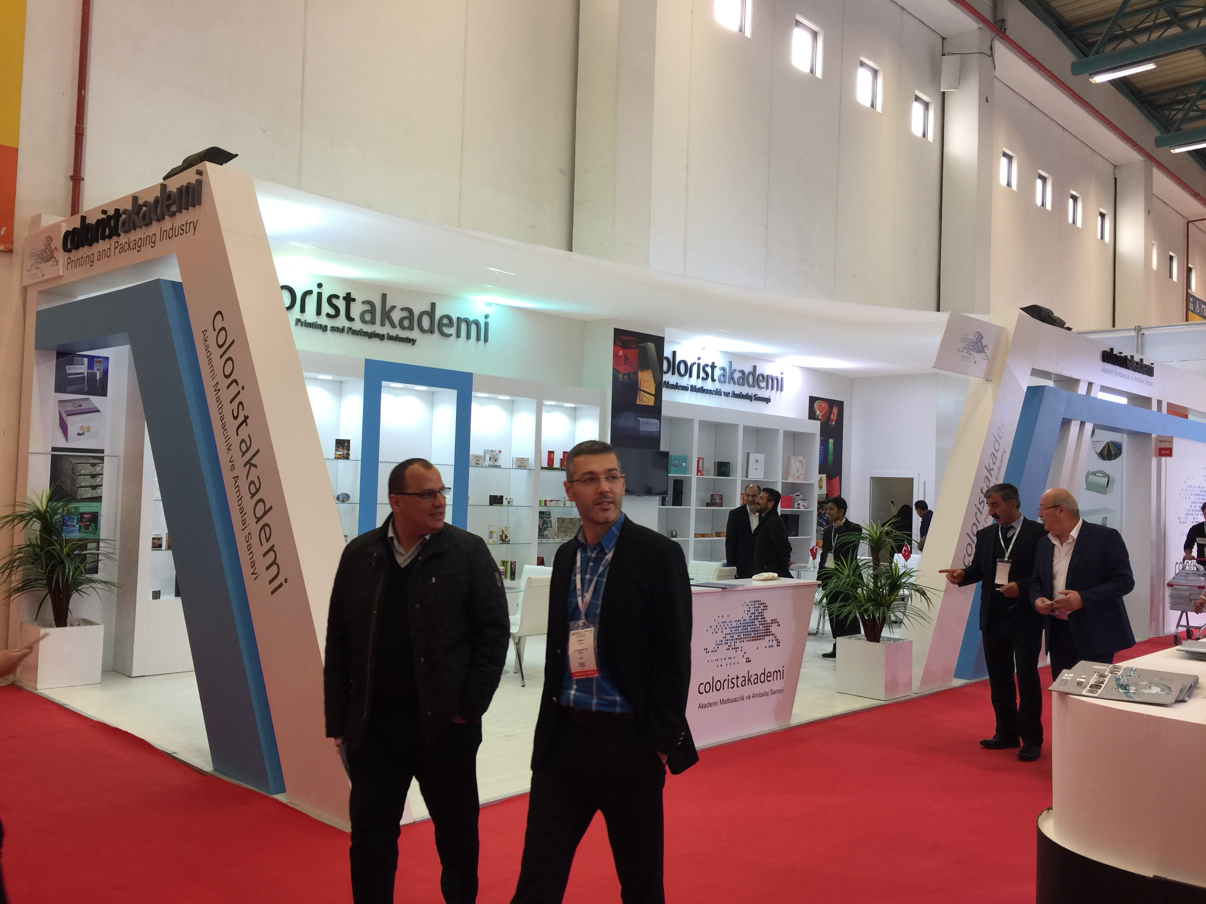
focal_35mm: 29
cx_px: 603
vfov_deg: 48.2
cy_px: 452
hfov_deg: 61.7
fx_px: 1010
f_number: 2.2
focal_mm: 4.15
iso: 32
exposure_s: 1/33
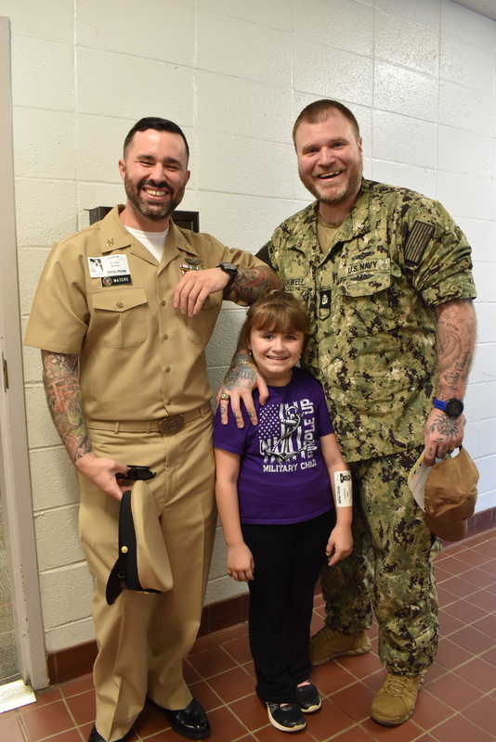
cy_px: 371
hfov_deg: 48.0
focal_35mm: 27
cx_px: 248
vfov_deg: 67.4
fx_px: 557
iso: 1250
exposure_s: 1/30
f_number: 7.1
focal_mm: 18
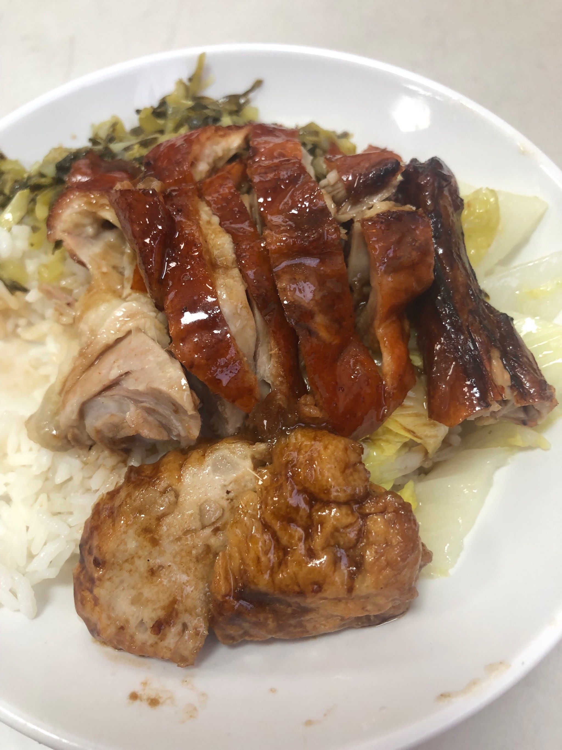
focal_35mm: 28
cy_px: 375
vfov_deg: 63.4
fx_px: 606
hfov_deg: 49.8
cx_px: 281
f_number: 1.8
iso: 40
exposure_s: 1/33
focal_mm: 3.99
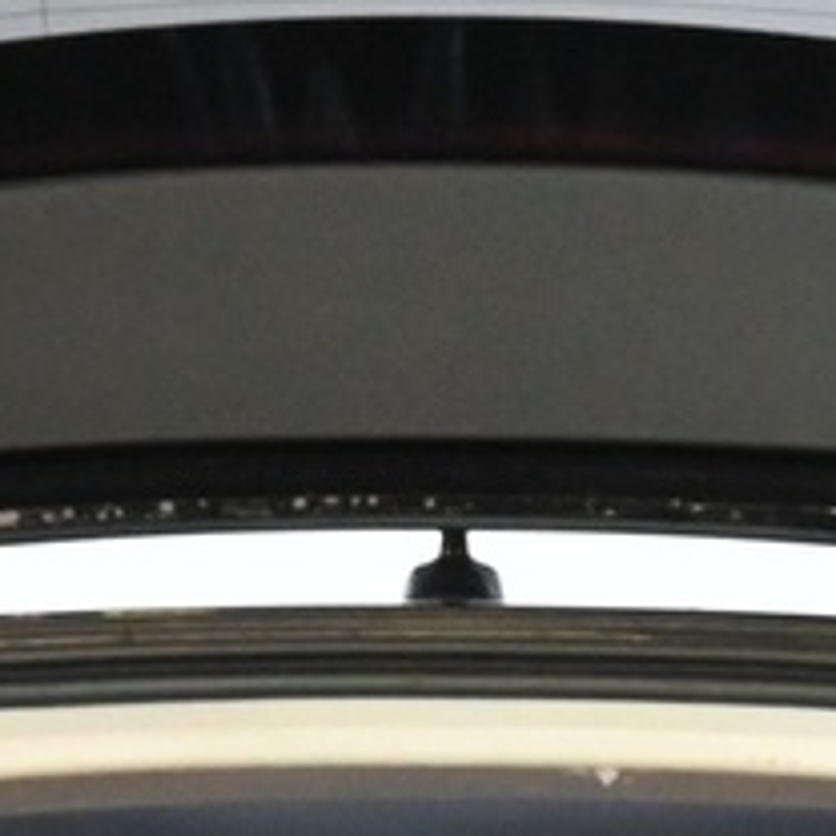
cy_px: 2126
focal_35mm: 184
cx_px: 442
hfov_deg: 9.5
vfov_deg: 8.5
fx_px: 5027
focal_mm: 18.5
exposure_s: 1/60
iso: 4000
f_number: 3.8
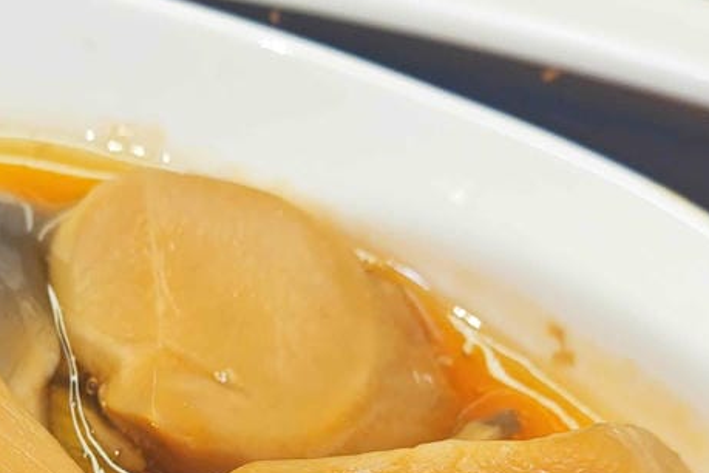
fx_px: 2087
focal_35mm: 106
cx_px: 246
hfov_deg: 19.2
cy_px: 535
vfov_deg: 12.7
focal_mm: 8.72
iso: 316
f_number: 2.8
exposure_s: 1/120
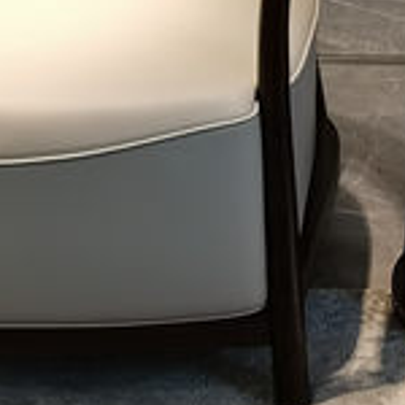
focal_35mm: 137
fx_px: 1813
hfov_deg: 12.3
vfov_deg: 12.2
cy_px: -176
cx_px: 532
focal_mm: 5.58
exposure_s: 1/50
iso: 160
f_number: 1.8
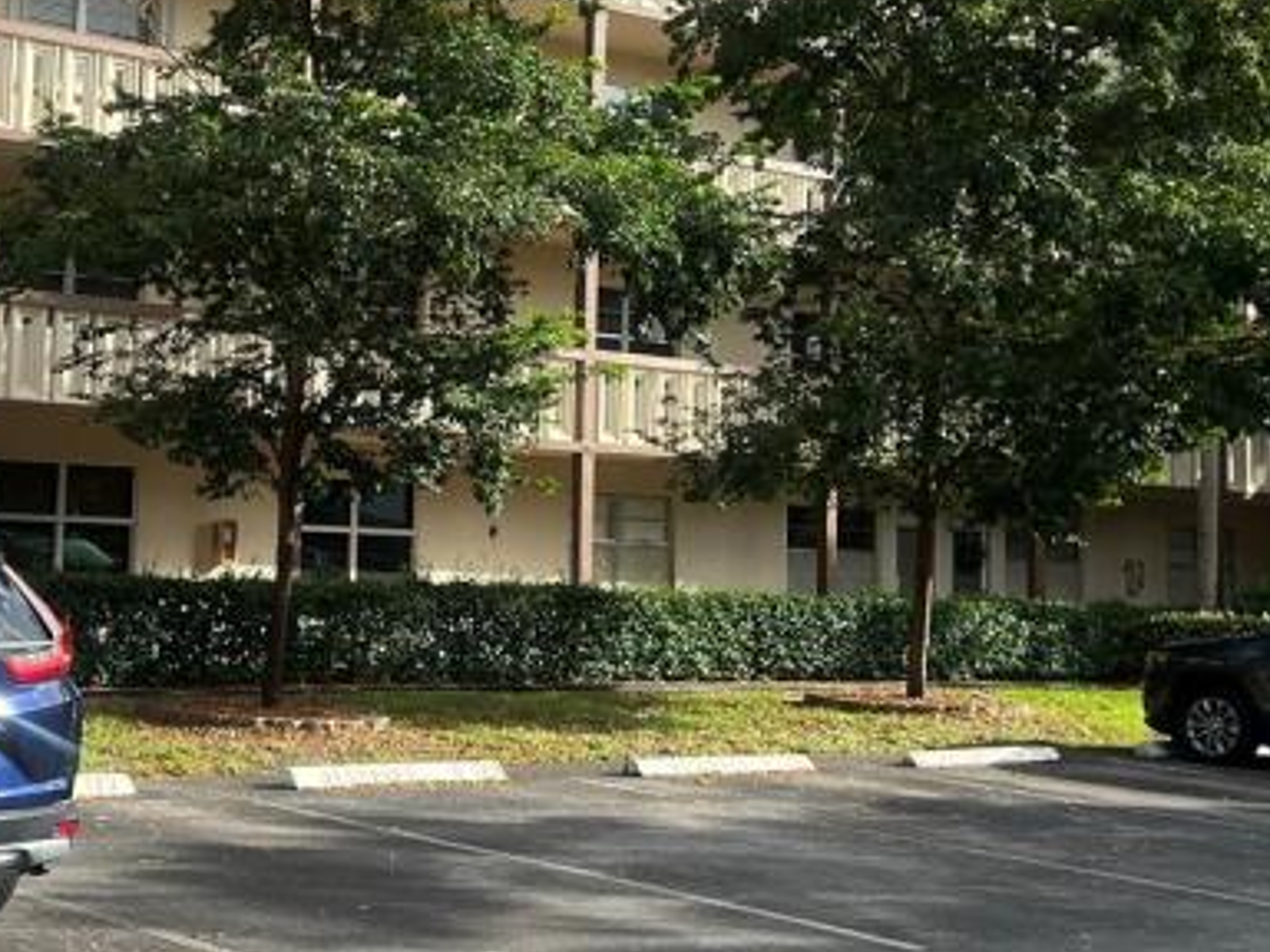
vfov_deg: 22.5
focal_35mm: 65
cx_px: 271
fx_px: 2385
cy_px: 294
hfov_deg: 29.2
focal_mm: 5.7
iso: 50
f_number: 1.5
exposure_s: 1/1901
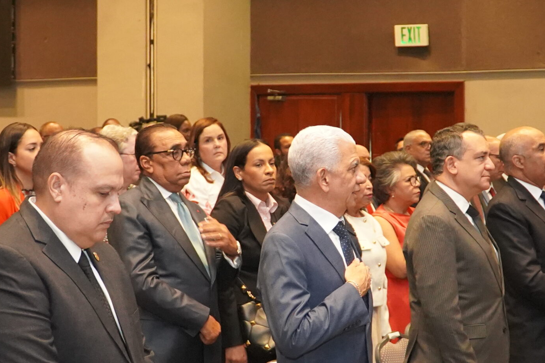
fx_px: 1423
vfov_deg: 14.6
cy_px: 193
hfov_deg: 21.7
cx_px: 315
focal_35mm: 94
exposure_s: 1/160
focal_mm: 34
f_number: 4
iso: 6400
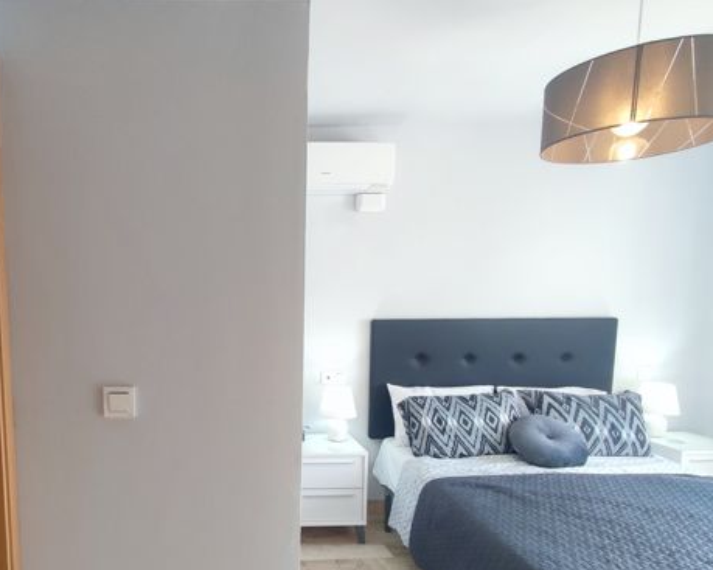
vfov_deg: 58.0
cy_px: 360
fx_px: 506
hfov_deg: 67.1
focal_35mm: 24
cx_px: 204
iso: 237
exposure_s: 1/100
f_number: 2.2
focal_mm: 1.65
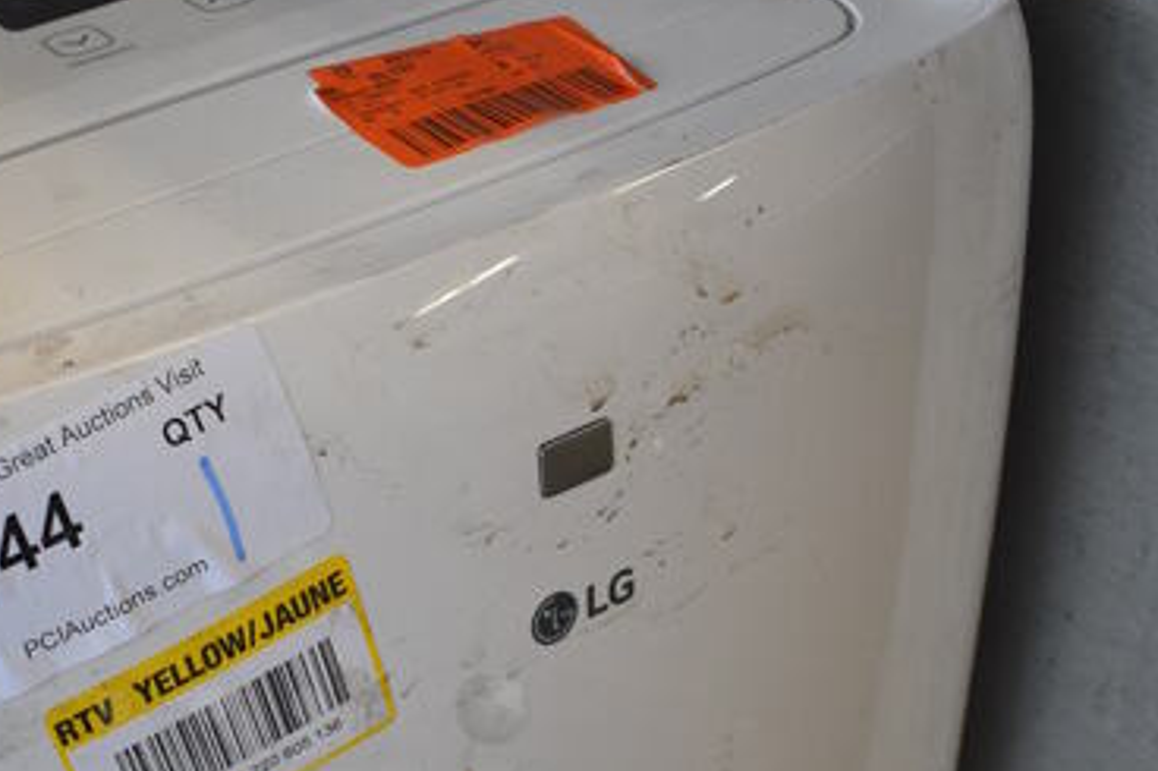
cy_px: 836
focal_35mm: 67
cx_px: 308
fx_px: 2154
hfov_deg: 29.7
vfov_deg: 19.5
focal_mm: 18
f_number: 3.5
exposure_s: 1/125
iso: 800
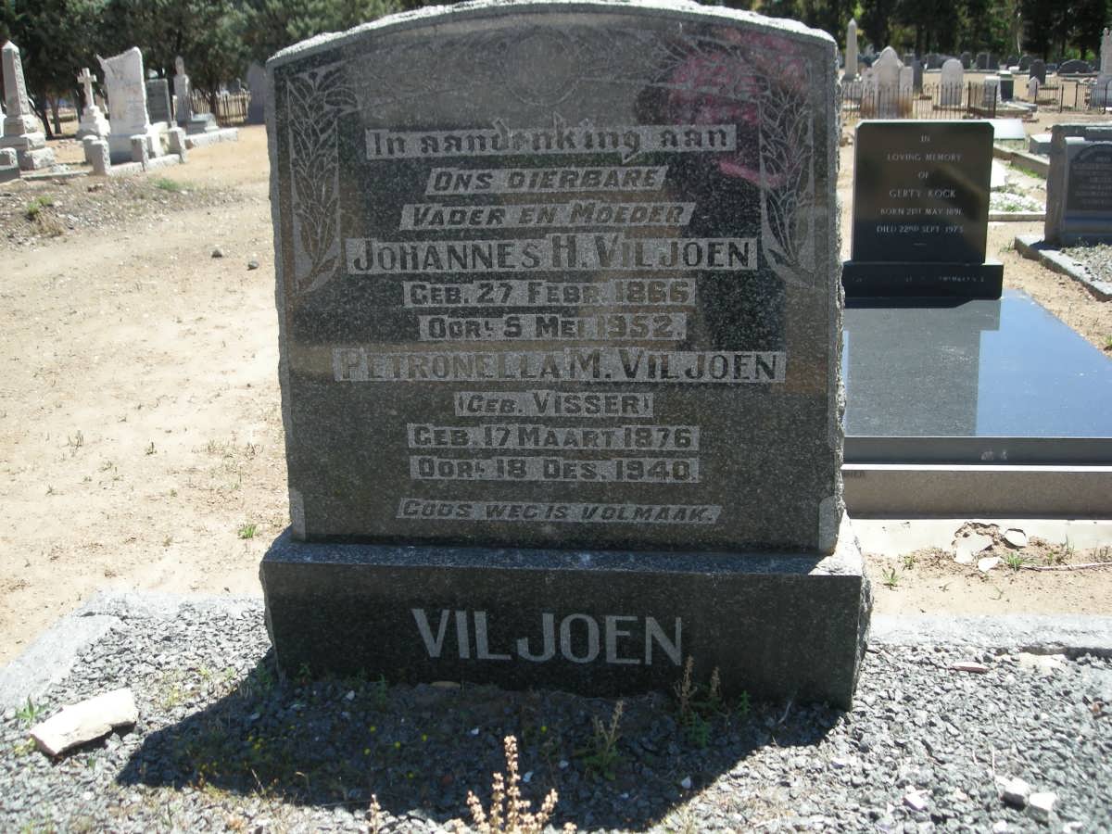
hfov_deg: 52.6
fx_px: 1124
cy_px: 417
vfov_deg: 40.7
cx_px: 556
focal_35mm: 35
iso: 50
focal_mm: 5.7
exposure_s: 1/326
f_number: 2.8
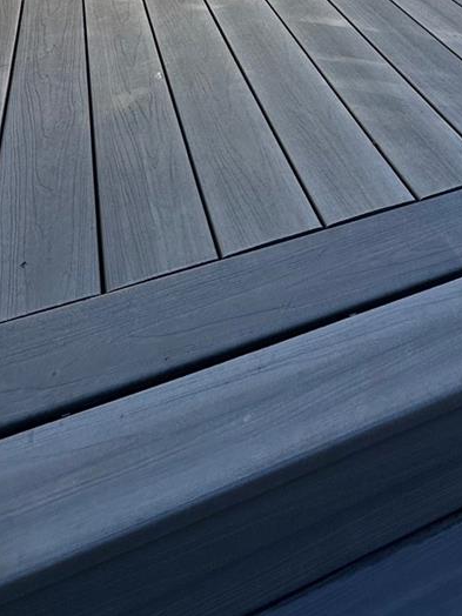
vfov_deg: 33.2
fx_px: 730
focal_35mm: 41
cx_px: 374
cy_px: -190
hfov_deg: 34.0
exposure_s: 1/2174
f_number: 2.2
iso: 50
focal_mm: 2.22
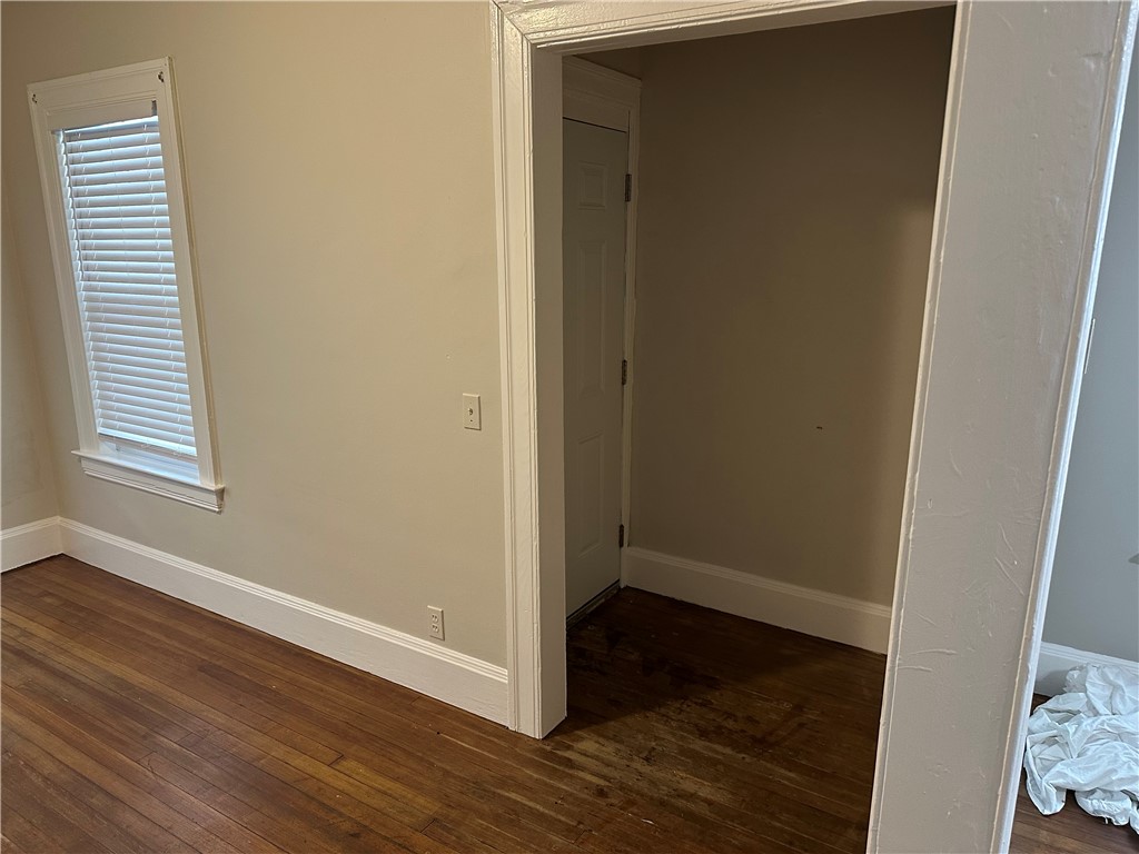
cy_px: 427
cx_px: 570
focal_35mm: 24
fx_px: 790
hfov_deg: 71.6
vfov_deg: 56.8
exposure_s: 1/60
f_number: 1.78
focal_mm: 6.86
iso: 250
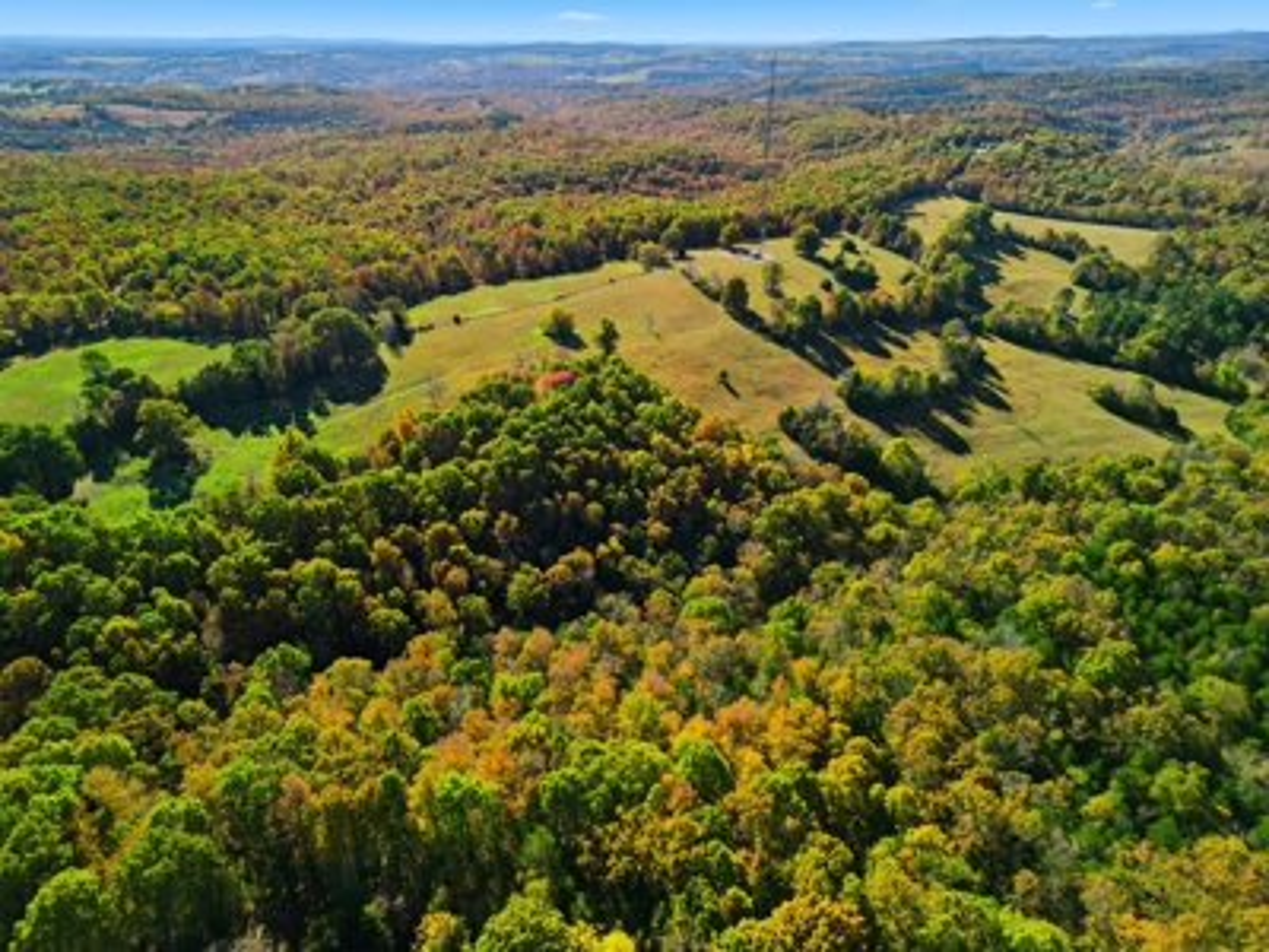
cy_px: 476
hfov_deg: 71.6
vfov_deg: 56.8
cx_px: 634
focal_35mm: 24
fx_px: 880
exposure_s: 1/725
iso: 110
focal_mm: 6.7
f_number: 1.7
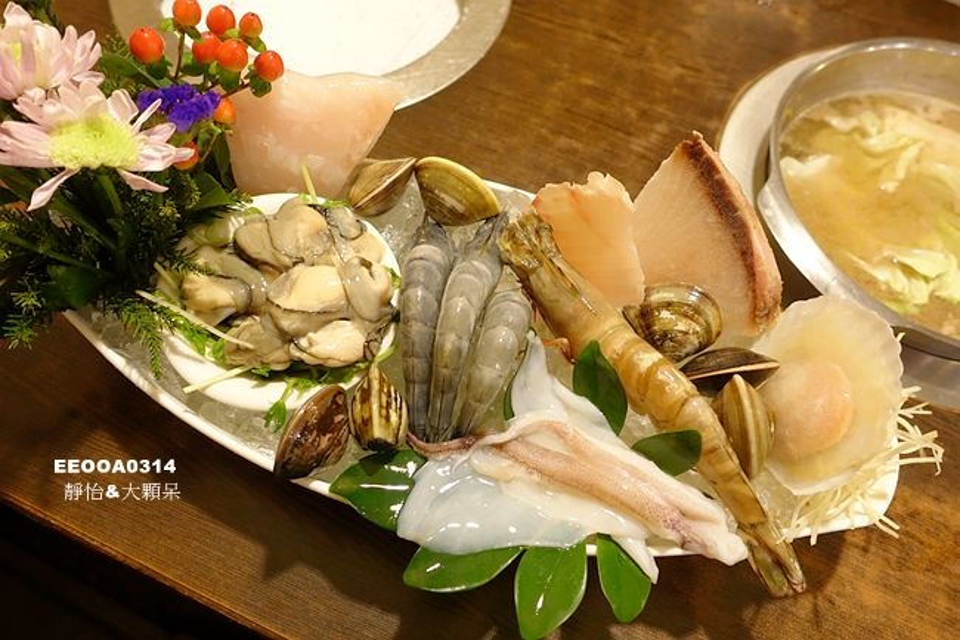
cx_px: 480
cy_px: 320
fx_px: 693
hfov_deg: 69.4
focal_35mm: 26
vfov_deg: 49.5
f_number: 2.5
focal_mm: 9.61
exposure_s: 1/20
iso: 800
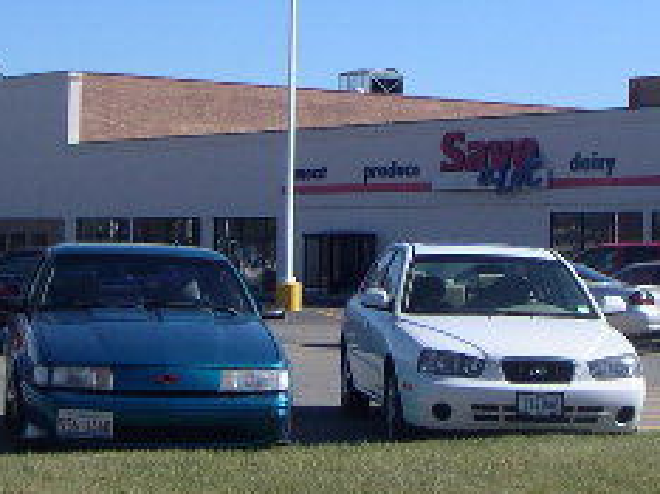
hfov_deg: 18.9
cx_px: 395
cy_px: 113
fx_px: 1981
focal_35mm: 104
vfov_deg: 14.1
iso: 50
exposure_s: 1/190
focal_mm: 6
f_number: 6.6
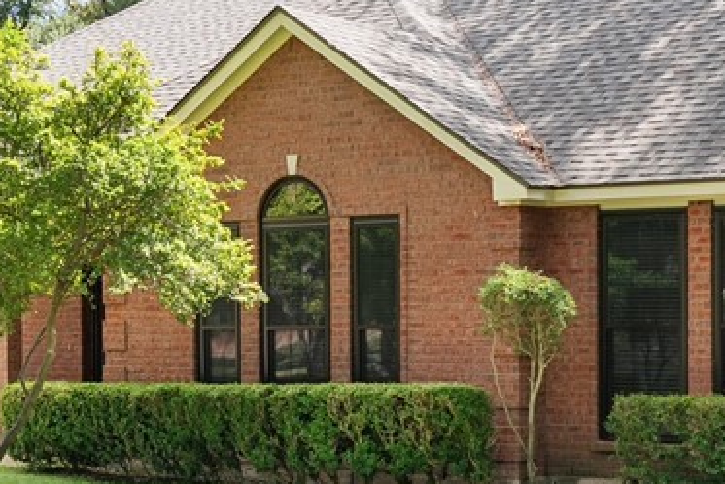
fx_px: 1934
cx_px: 293
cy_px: 323
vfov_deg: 14.2
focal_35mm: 96
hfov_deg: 21.2
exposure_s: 1/10
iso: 100
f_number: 8
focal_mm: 33
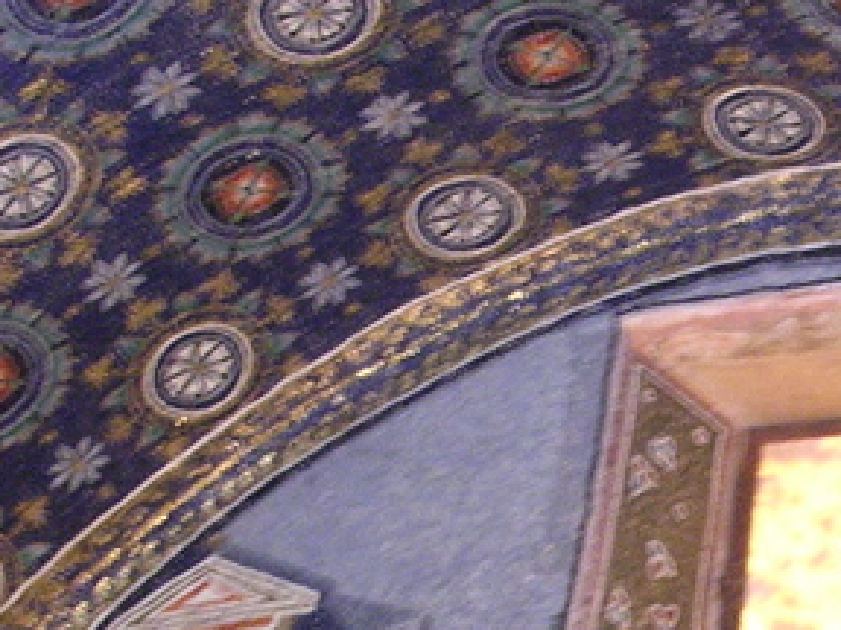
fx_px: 2770
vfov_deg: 12.9
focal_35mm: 114
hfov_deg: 16.8
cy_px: 592
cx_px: 864
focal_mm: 6.2
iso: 400
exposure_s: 1/1.6
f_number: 2.9
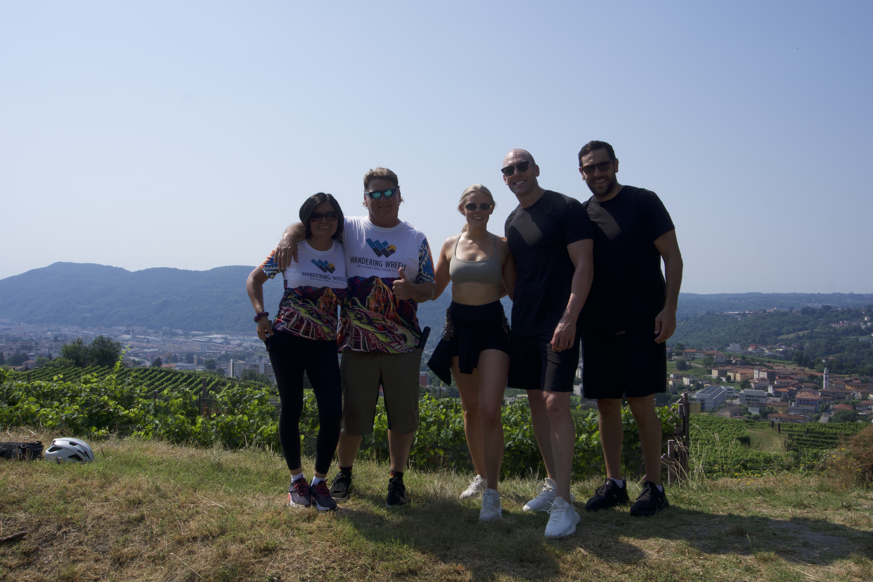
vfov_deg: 41.7
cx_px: 436
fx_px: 764
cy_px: 291
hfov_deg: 59.5
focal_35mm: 32
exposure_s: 1/125
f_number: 14
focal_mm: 21
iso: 100
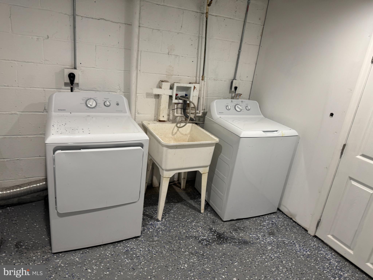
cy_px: 140
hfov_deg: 71.6
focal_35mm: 24
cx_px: 186
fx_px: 259
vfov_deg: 56.8
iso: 125
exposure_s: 1/60
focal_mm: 6.76
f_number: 1.78
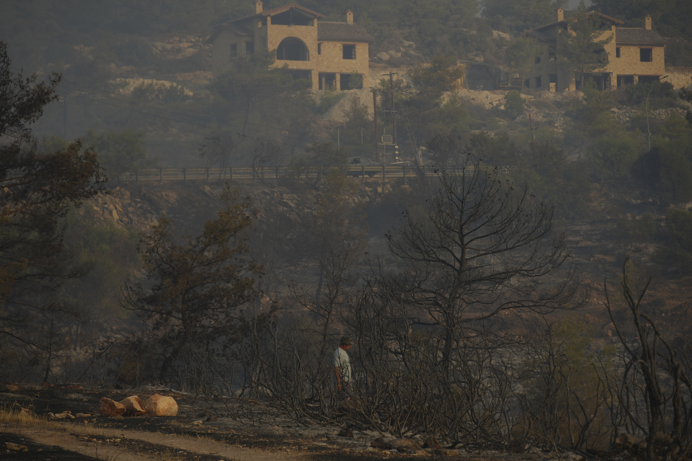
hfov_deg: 13.9
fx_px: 2845
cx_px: 346
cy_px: 230
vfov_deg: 9.3
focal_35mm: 148
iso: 100
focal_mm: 99
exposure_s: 1/500
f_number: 5.6
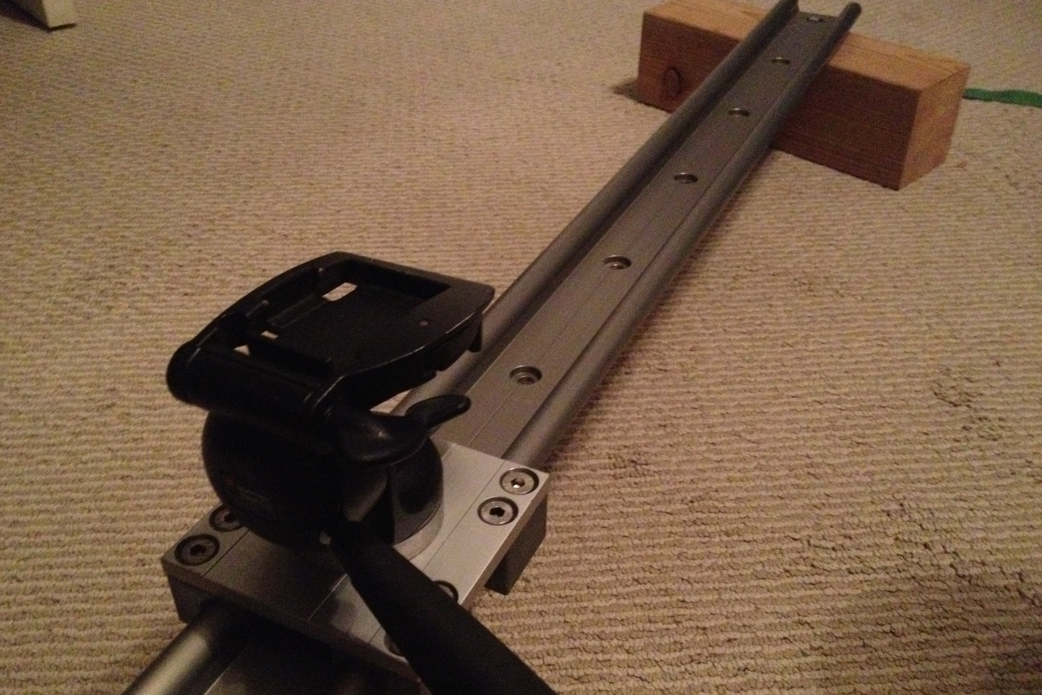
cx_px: 514
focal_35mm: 37
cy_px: 385
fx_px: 1071
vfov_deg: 35.9
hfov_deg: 51.9
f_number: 2.4
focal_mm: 4.28
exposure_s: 1/15
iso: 800
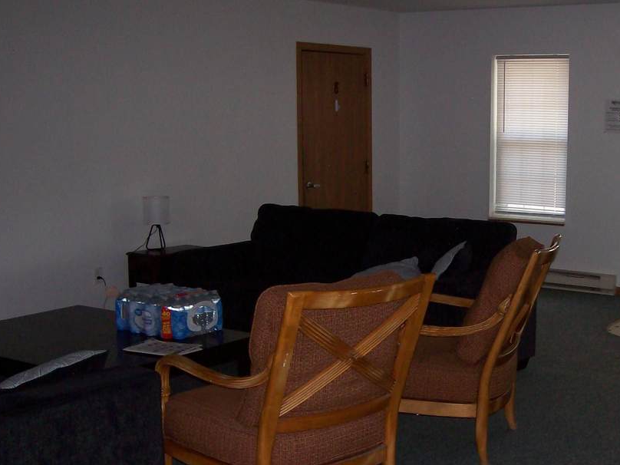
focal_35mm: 57
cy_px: 257
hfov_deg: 33.5
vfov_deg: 25.6
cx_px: 418
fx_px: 1021
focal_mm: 6
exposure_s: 1/64
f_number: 2.7
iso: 80
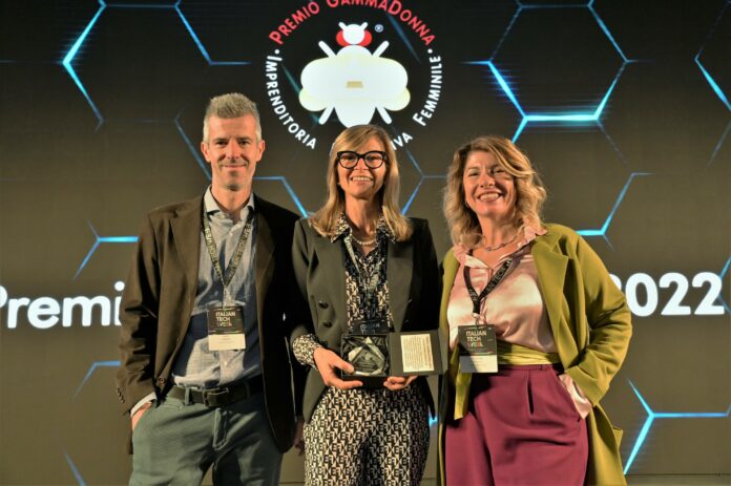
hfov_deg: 50.7
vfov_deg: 35.0
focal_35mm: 38
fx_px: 771
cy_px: 243
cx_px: 366
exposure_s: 1/125
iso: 2000
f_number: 5.6
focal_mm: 38
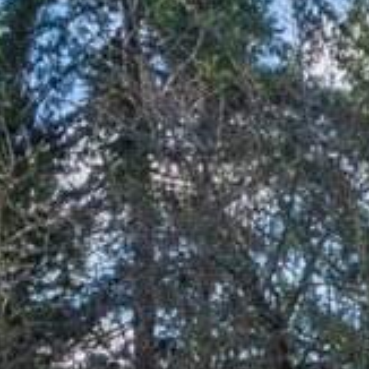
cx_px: 967
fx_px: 1845
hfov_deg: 9.7
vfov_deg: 10.3
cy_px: 796
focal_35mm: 153
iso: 80
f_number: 7.1
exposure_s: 1/80
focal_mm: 21
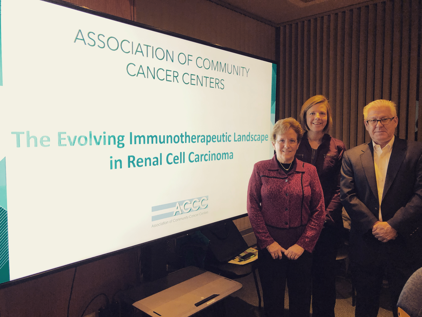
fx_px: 341
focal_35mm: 28
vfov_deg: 49.7
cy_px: 158
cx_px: 211
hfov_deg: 63.4
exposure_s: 1/24
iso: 40
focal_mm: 3.99
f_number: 1.8
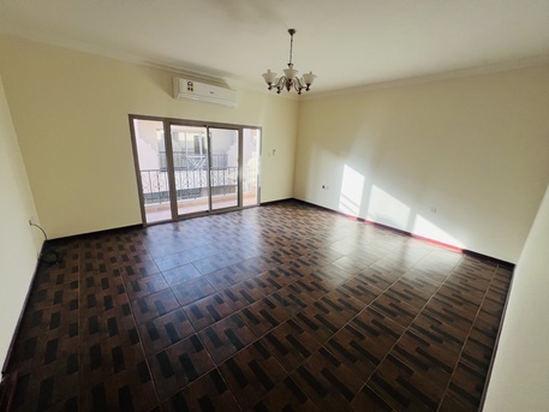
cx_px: 274
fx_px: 206
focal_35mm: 13
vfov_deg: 89.9
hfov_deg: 106.2
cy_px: 206
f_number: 1.8
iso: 160
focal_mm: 1.57
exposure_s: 1/99
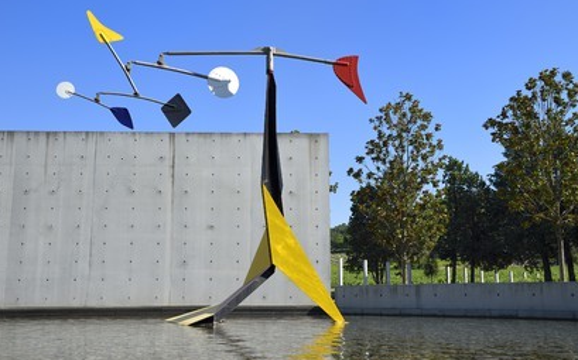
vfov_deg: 29.2
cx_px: 291
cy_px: 179
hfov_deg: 45.3
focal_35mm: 44
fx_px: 693
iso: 200
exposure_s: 1/250
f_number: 13
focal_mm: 42
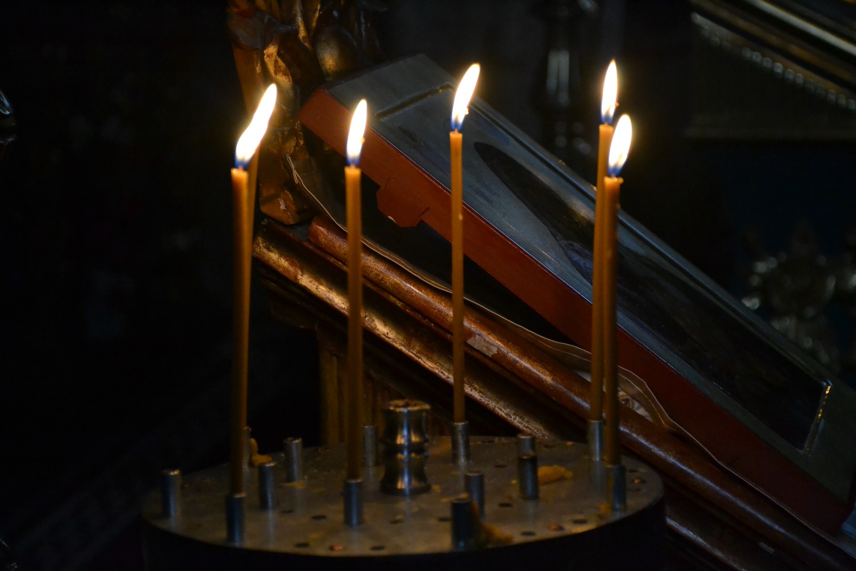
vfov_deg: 10.8
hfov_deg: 16.1
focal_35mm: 128
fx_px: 3031
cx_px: 428
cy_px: 286
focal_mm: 85
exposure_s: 1/80
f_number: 5.3
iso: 3200
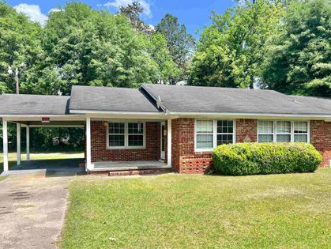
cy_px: 140
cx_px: 182
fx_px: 297
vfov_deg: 45.4
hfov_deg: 58.2
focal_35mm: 31
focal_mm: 5.7
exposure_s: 1/2632
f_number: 1.5
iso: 50
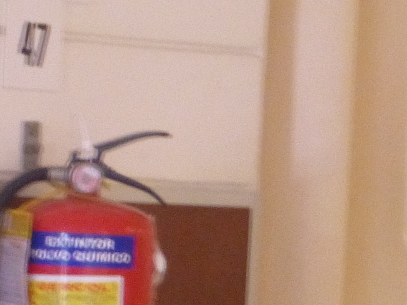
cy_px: 597
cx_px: -112
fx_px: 5314
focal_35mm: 452
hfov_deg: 4.4
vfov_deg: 3.3
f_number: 5.3
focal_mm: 18.2
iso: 500
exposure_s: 1/4
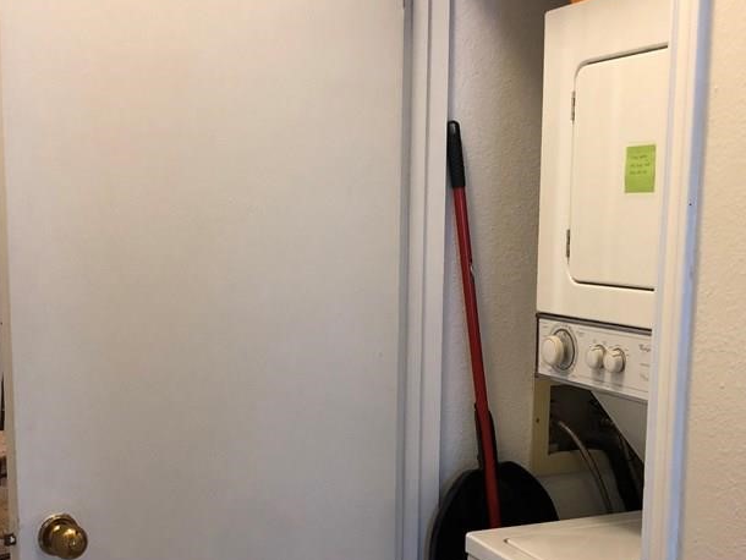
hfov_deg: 40.4
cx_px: 384
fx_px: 1013
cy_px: 362
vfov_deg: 30.7
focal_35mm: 47
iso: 50
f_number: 1.8
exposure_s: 1/15
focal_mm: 4
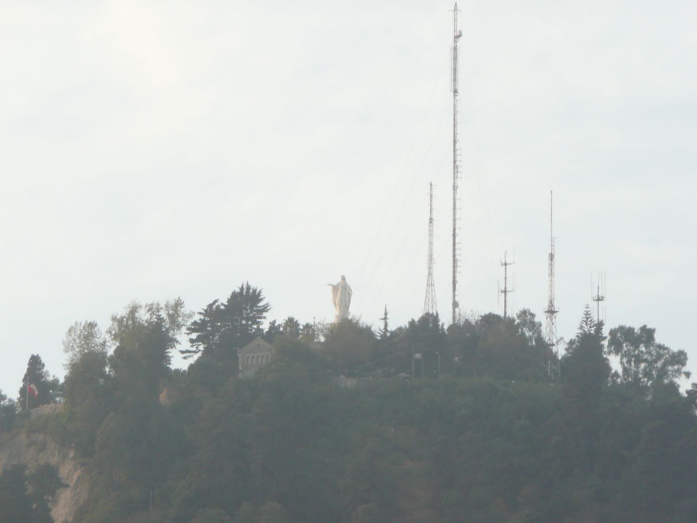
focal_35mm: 286
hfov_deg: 6.9
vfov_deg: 5.2
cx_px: 348
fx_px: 5759
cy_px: 262
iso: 100
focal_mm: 39.1
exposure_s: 1/125
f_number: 4.9
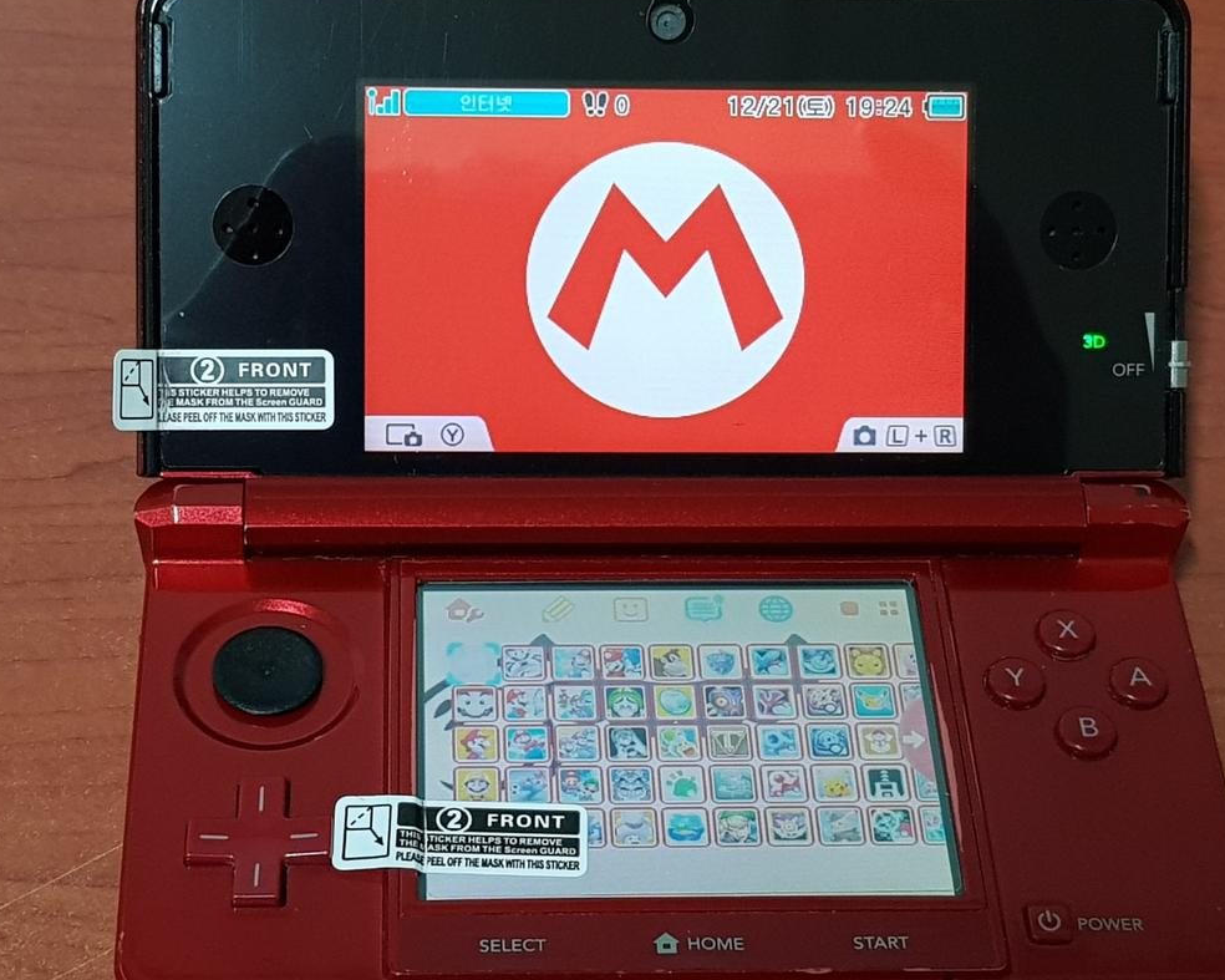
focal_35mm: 33
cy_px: 502
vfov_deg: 44.5
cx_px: 661
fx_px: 1196
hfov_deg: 54.2
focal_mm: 4.2
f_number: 1.7
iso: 160
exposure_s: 1/30
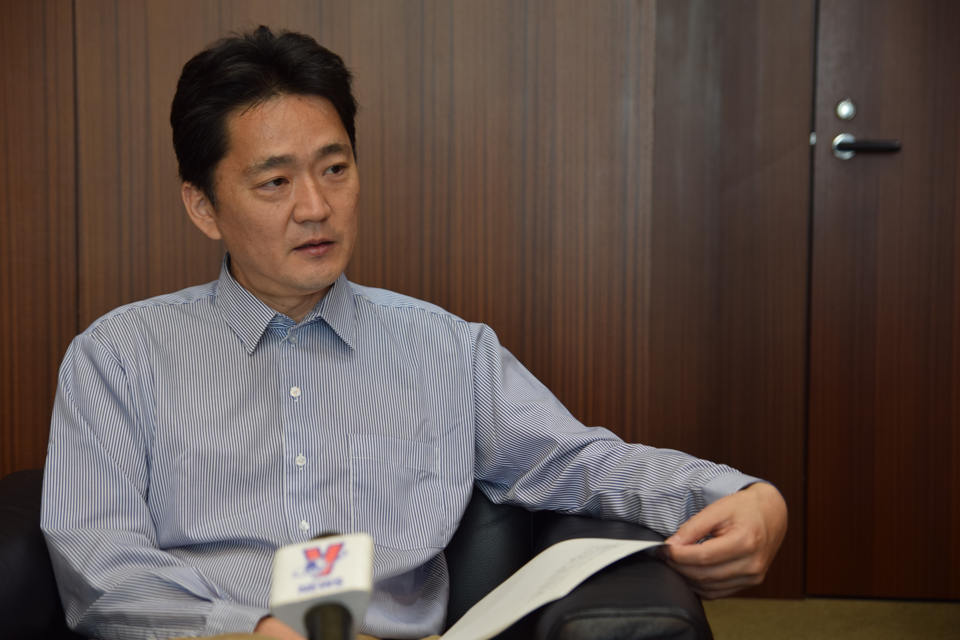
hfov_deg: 41.1
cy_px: 320
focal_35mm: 48
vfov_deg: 28.1
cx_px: 480
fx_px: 1280
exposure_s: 1/45
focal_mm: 32
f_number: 3.3
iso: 100
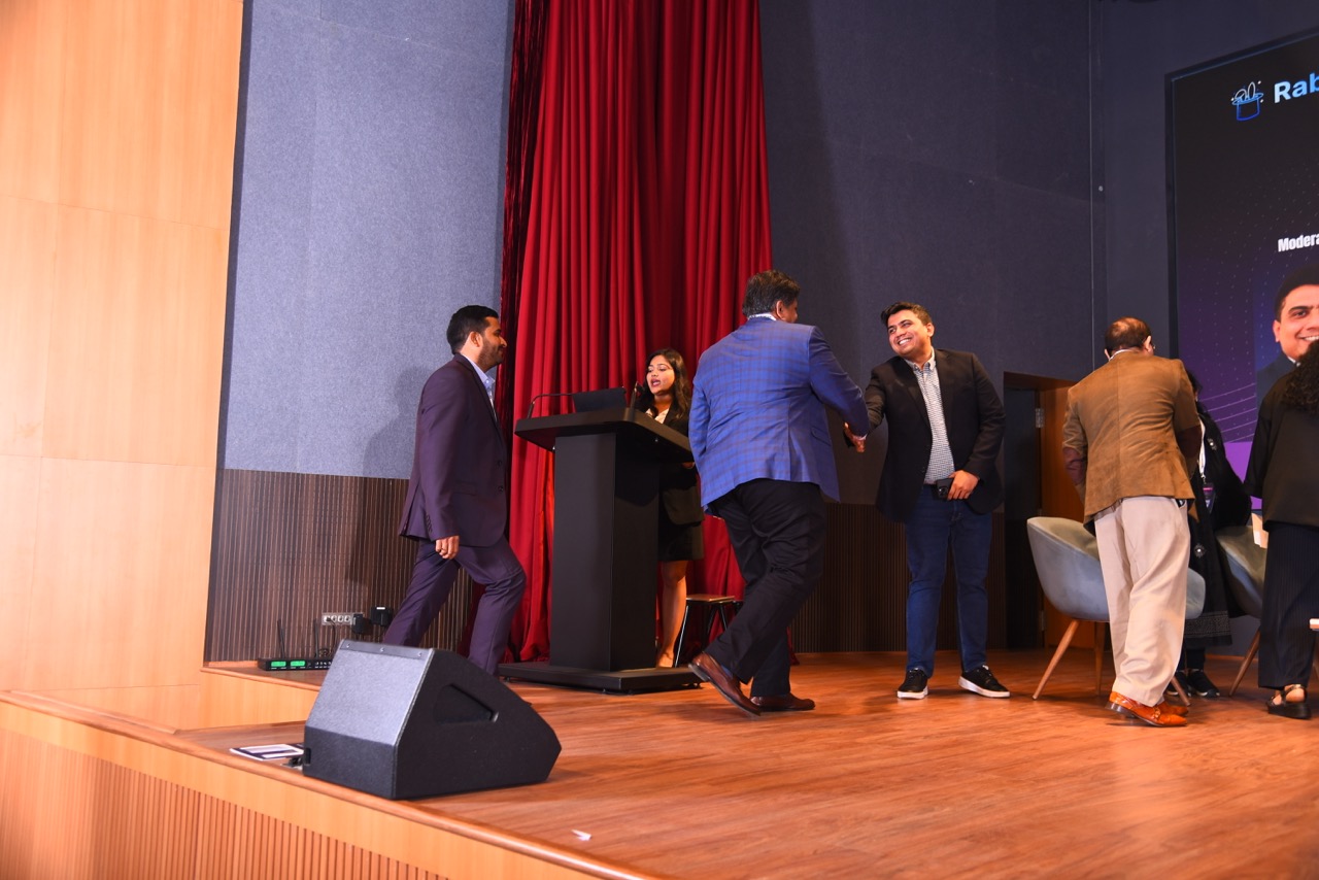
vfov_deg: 38.9
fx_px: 1246
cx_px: 660
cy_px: 440
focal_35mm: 34
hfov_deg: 55.8
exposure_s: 1/160
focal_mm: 34
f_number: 4
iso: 400
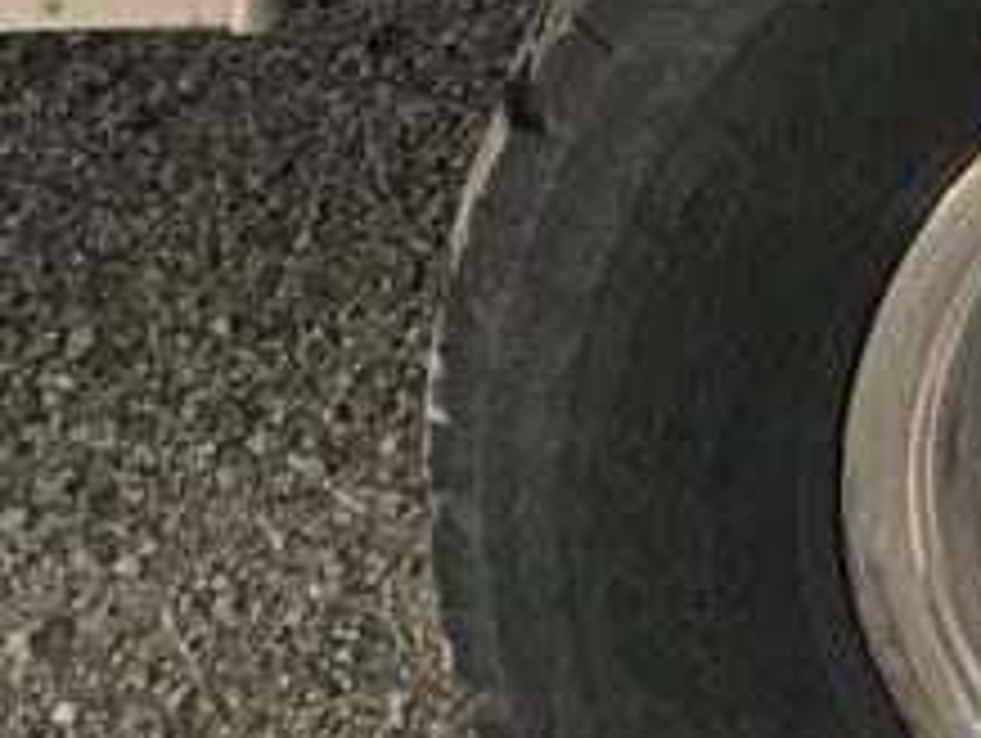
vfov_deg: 8.3
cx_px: 1804
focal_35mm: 166
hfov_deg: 11.0
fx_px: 4710
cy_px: -1004
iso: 25
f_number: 2.4
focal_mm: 3.3
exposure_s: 1/40
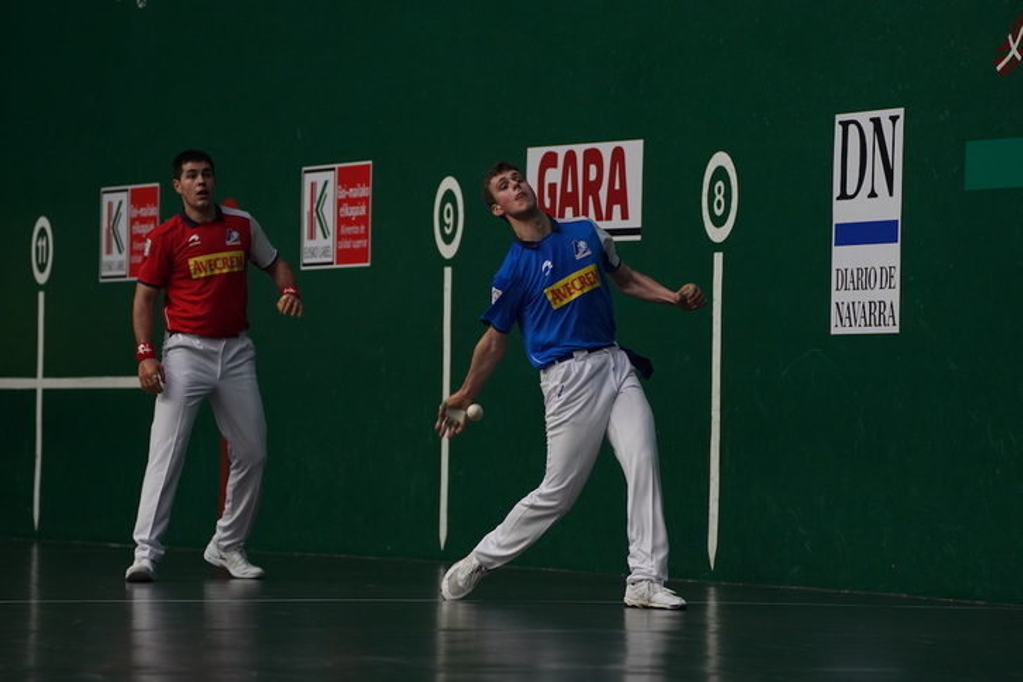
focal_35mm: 218
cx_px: 512
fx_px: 6194
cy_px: 341
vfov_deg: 6.3
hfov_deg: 9.4
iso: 4000
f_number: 5.6
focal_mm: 218
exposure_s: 1/1000
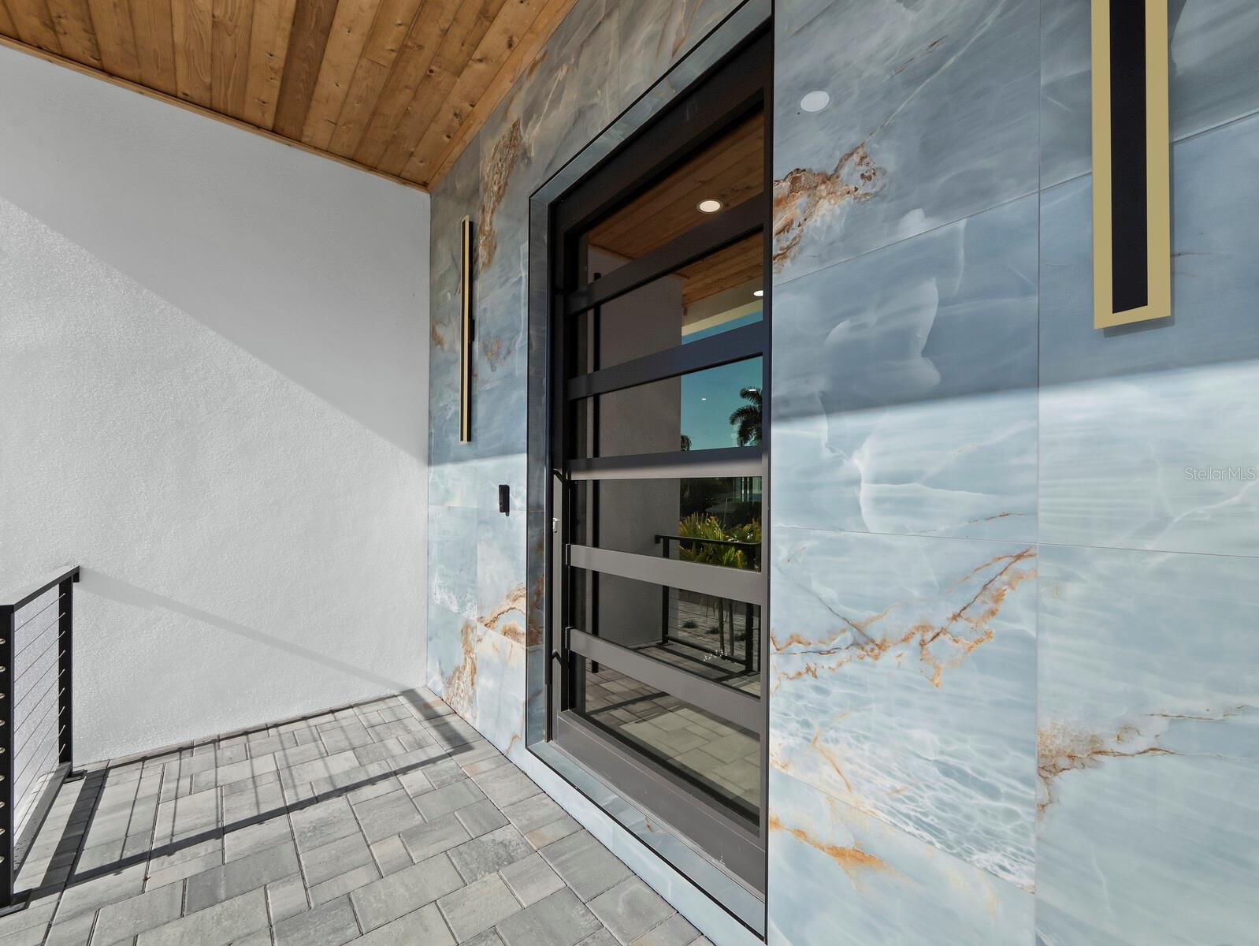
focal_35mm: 14
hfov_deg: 102.0
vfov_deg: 85.7
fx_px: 509
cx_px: 630
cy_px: 473
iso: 320
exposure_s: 1/250
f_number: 13
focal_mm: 7
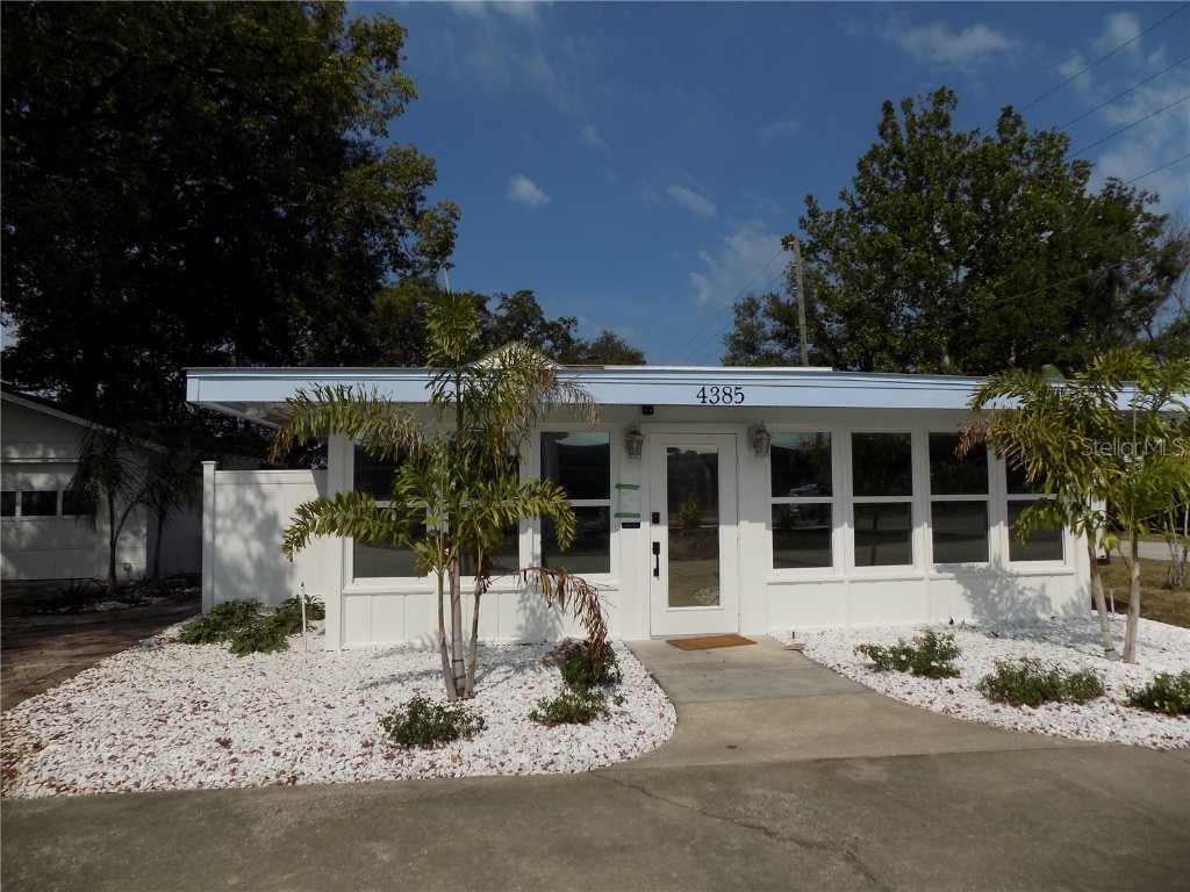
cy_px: 446
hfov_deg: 73.9
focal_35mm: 23
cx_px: 595
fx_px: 791
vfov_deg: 58.9
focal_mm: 4
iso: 80
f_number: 9.9
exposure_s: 1/320
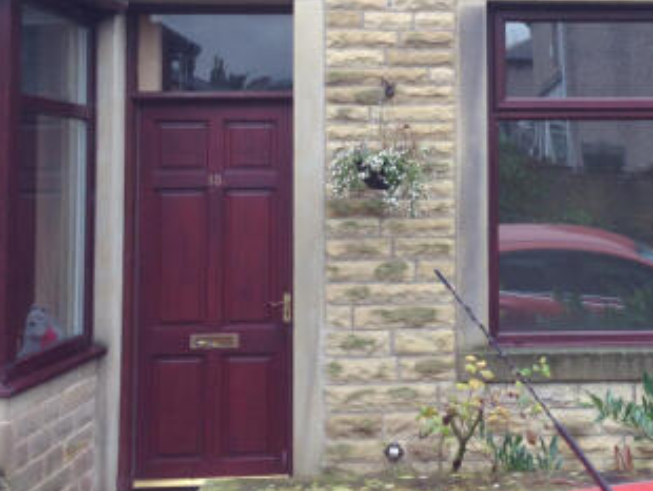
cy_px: 121
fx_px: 1170
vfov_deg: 23.4
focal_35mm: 62
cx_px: 490
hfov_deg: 30.6
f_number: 2.4
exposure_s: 1/40
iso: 50
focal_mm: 4.12
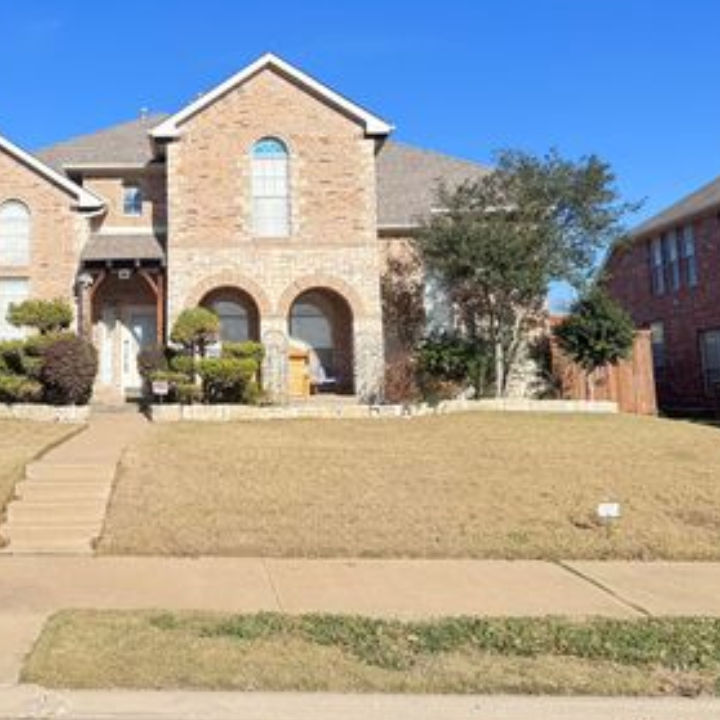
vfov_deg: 43.3
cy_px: 246
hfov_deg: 42.8
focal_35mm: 38
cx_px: 204
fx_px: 894
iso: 80
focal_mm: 6.76
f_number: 1.78
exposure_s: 1/1869
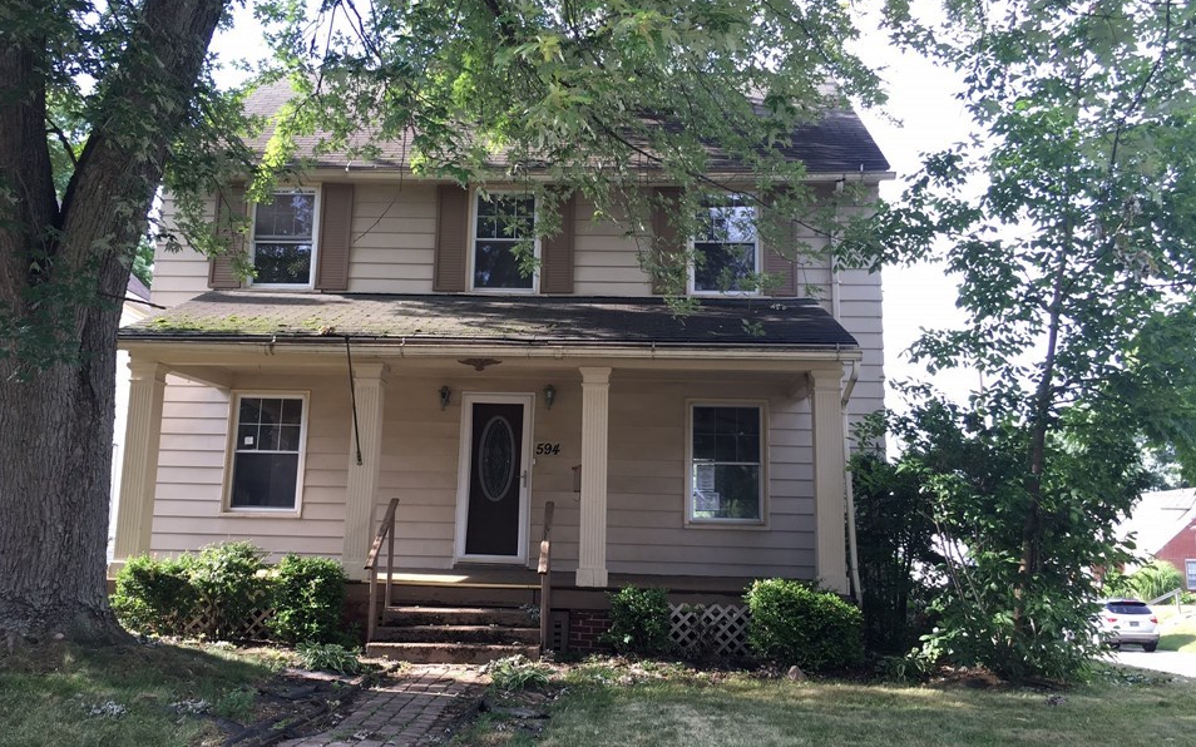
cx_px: 563
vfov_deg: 38.3
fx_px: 1076
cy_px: 347
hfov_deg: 58.1
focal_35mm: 33
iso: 32
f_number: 2.2
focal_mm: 4.15
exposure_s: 1/120
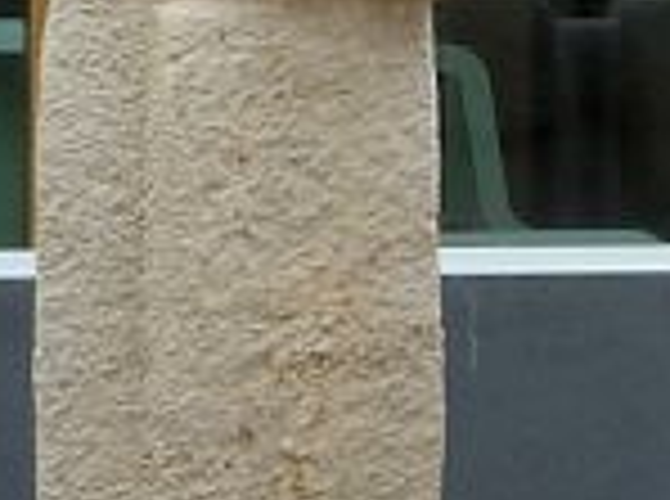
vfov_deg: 3.4
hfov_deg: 4.5
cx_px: 1700
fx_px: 8380
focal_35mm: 434
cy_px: 158
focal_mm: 10.3
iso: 80
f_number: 4
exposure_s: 1/100
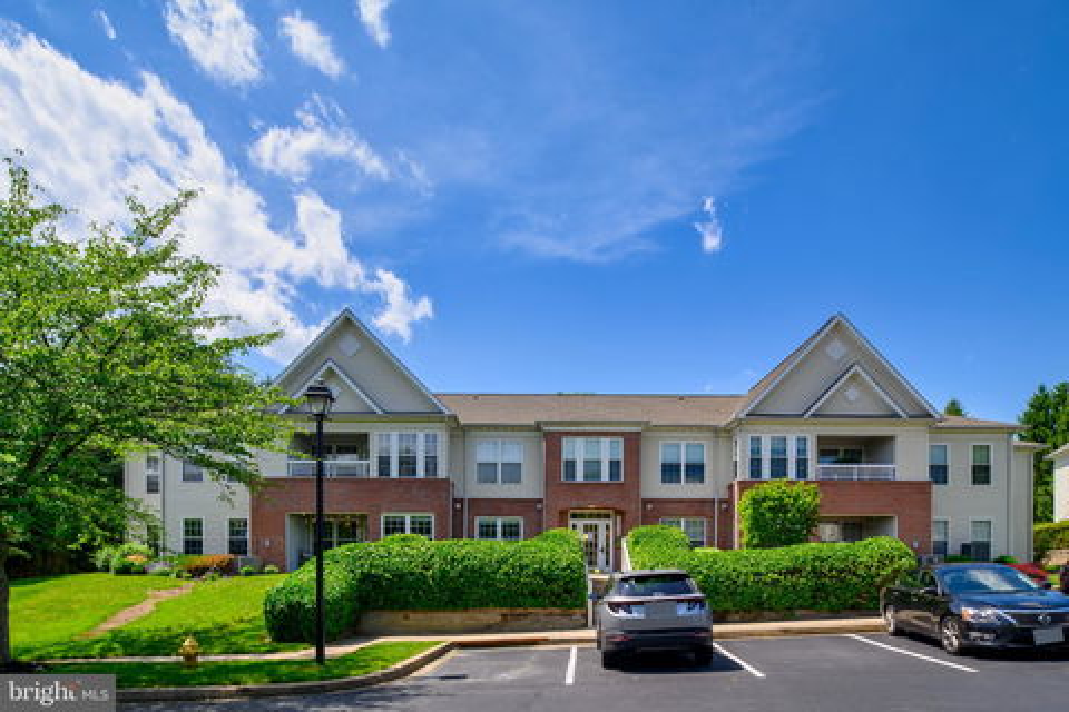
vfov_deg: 64.6
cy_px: 356
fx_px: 564
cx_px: 534
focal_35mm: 19
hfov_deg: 86.9
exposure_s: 1/320
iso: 320
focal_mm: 19
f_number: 16
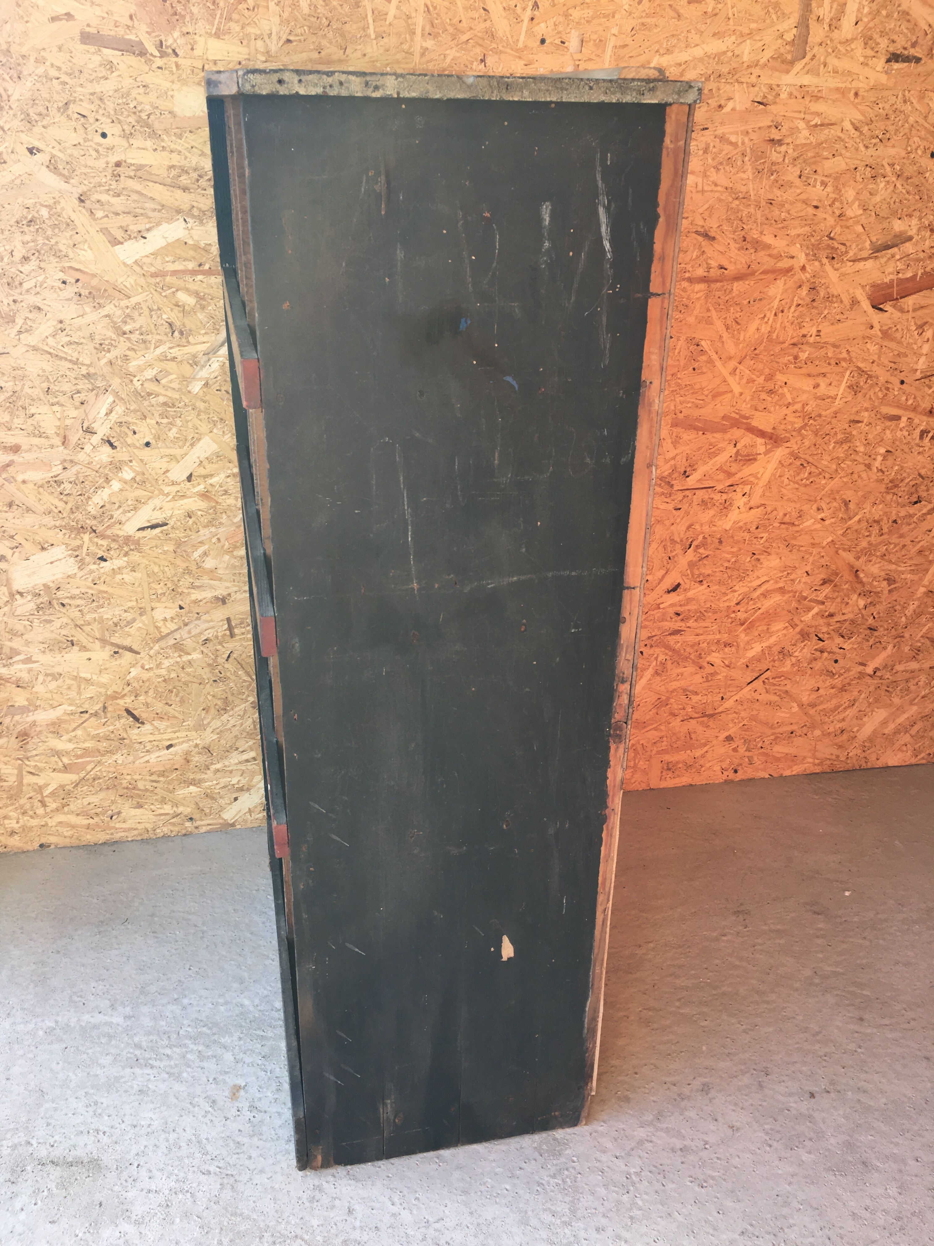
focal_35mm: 29
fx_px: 1043
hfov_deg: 48.2
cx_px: 467
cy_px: 623
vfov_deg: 61.7
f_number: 2.2
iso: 32
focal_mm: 4.15
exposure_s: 1/100
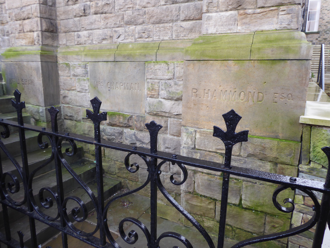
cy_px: 124
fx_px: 238
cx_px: 165
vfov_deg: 54.9
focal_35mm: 25
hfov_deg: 69.4
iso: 160
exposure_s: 1/60
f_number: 3.3
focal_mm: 4.3
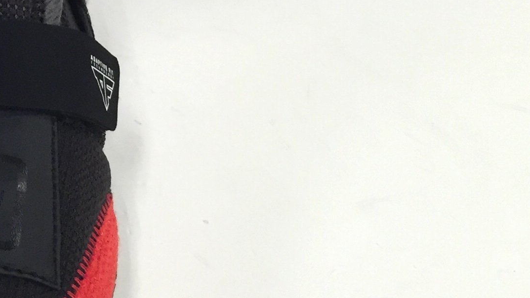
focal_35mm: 95
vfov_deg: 12.1
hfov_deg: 21.3
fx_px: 1335
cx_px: -61
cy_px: -152
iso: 50
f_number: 2.2
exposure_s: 1/33
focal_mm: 4.15
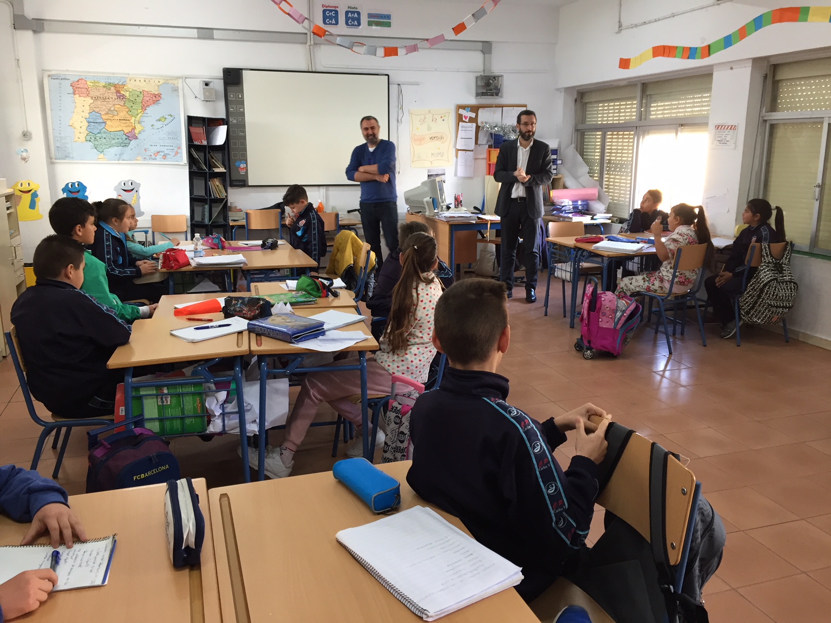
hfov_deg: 61.7
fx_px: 696
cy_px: 312
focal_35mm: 29
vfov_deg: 48.2
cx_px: 416
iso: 100
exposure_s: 1/33
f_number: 2.2
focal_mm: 4.15
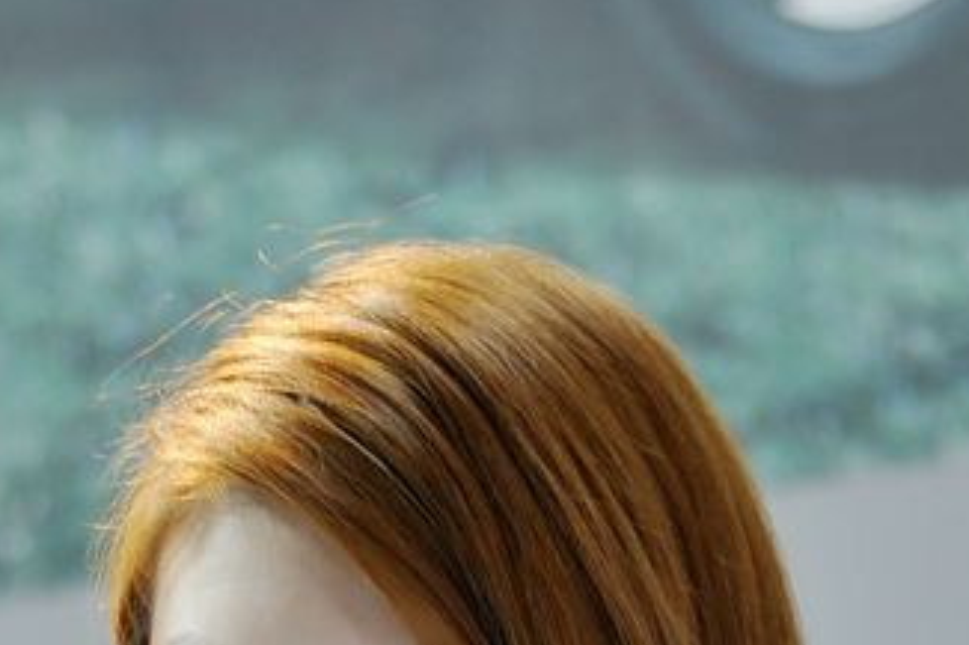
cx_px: 265
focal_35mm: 405
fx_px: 10895
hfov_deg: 5.1
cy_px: 1311
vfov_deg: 3.4
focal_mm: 86
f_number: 5
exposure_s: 1/100
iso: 400
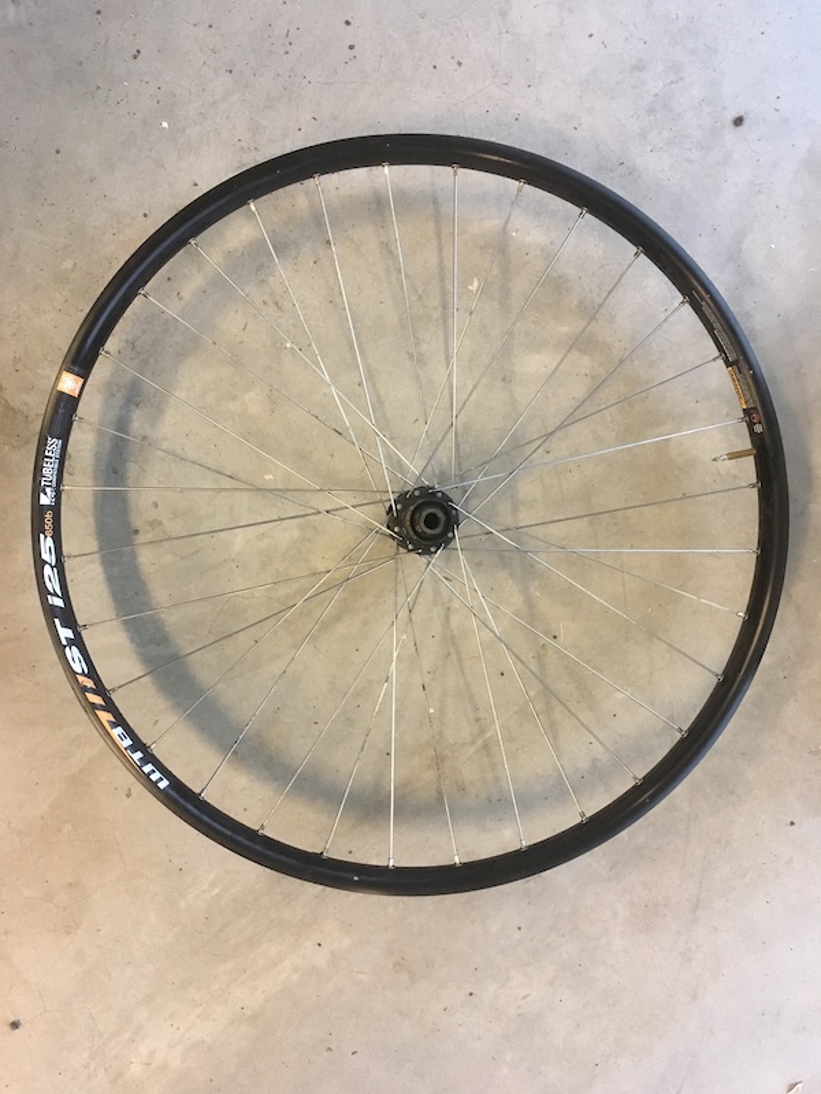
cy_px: 547
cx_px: 410
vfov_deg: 61.7
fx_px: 917
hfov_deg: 48.2
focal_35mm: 29
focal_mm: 4.15
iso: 200
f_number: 2.2
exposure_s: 1/30
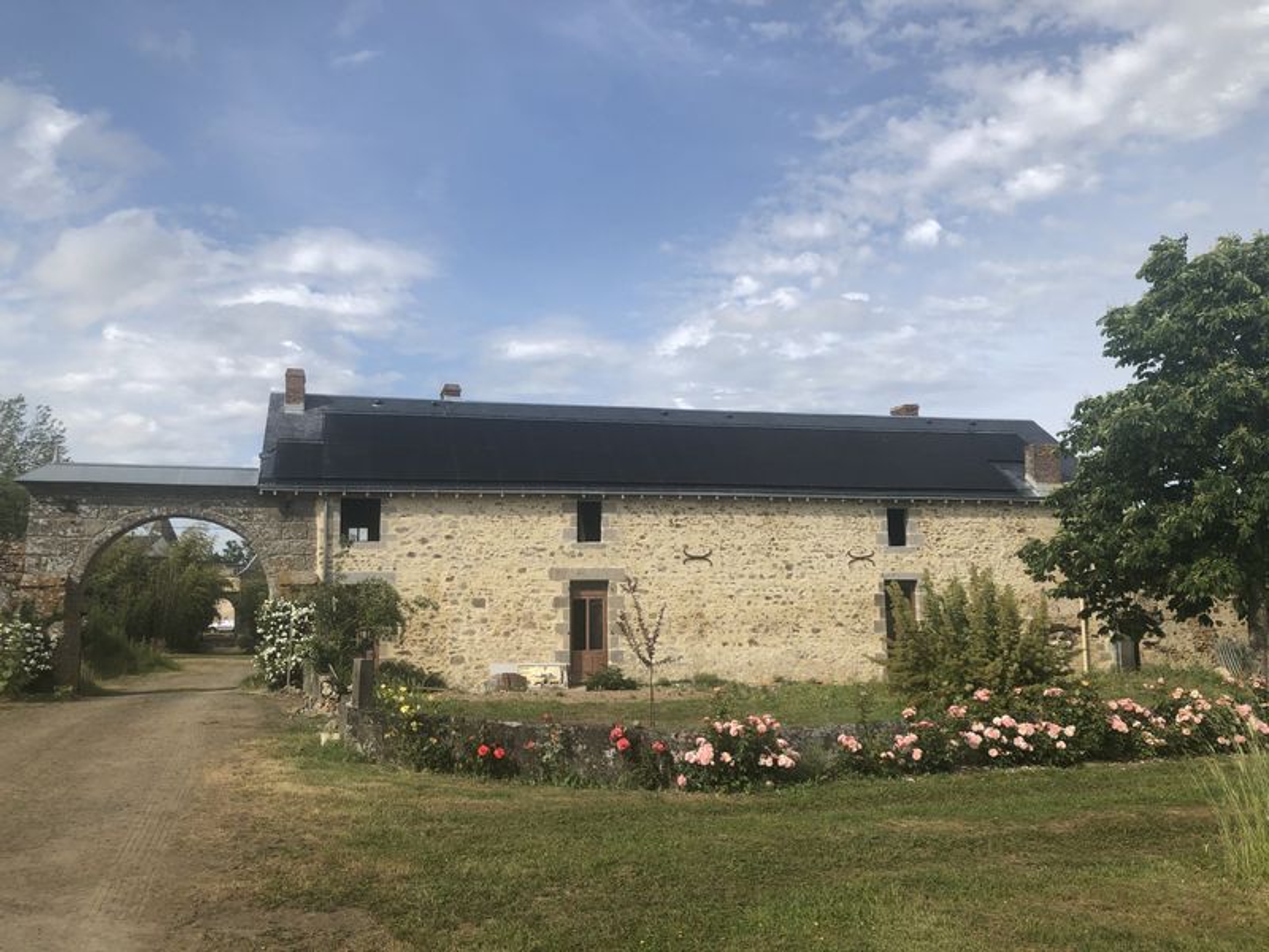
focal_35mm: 28
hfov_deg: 63.4
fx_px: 1026
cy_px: 476
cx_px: 634
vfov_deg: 49.7
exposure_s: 1/2525
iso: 20
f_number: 1.8
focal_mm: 3.99
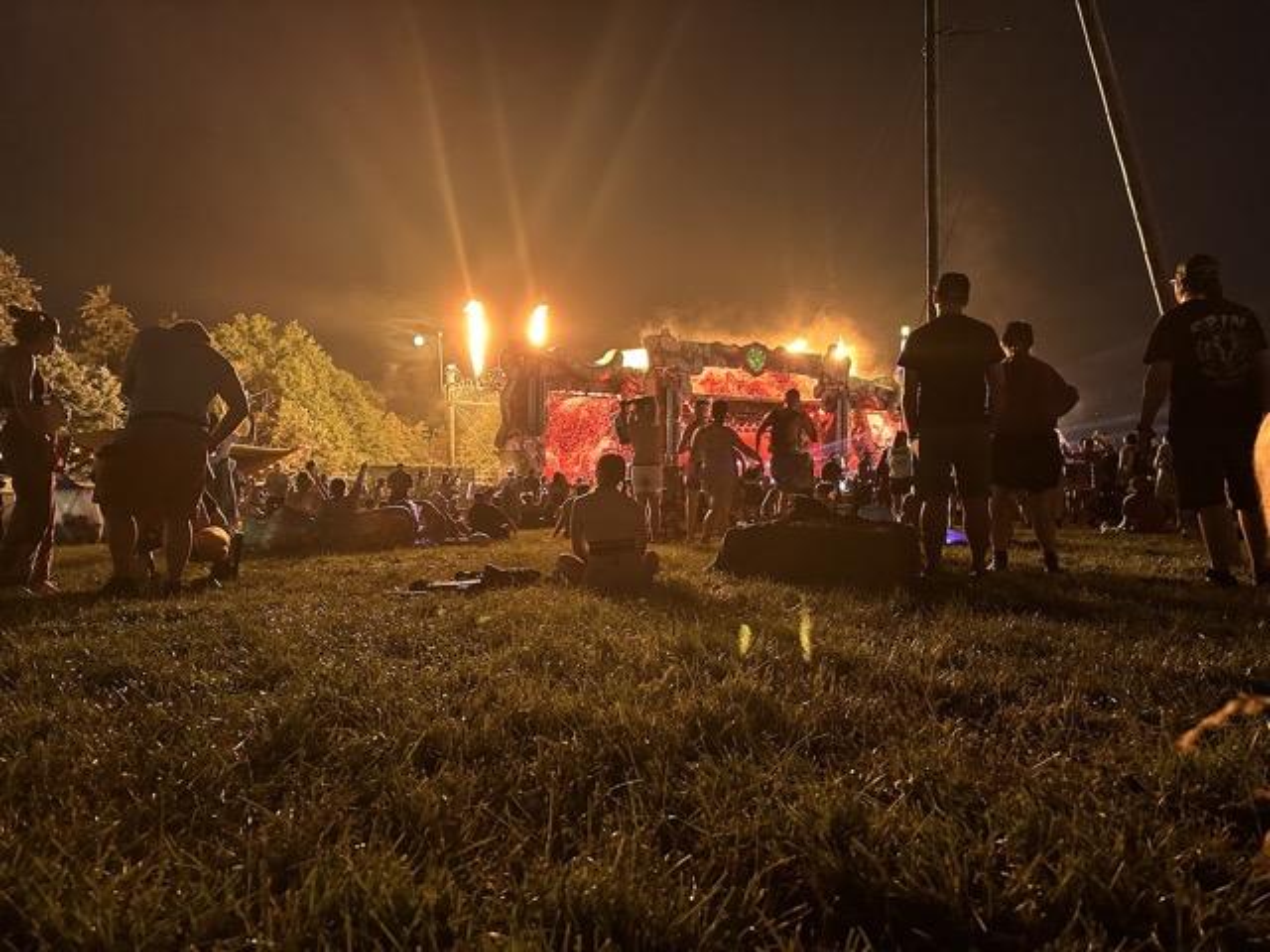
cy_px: 476
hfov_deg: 71.6
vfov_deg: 56.8
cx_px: 635
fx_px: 881
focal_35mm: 24
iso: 1250
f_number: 1.78
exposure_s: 1/30
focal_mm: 6.86
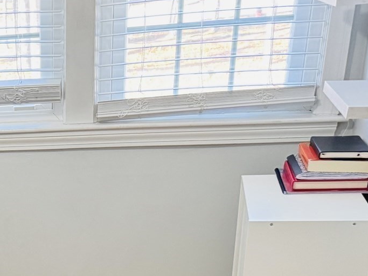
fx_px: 765
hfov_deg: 24.1
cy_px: 384
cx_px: -95
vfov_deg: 18.6
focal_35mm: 72
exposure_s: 1/60
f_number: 1.78
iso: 320
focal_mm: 6.76
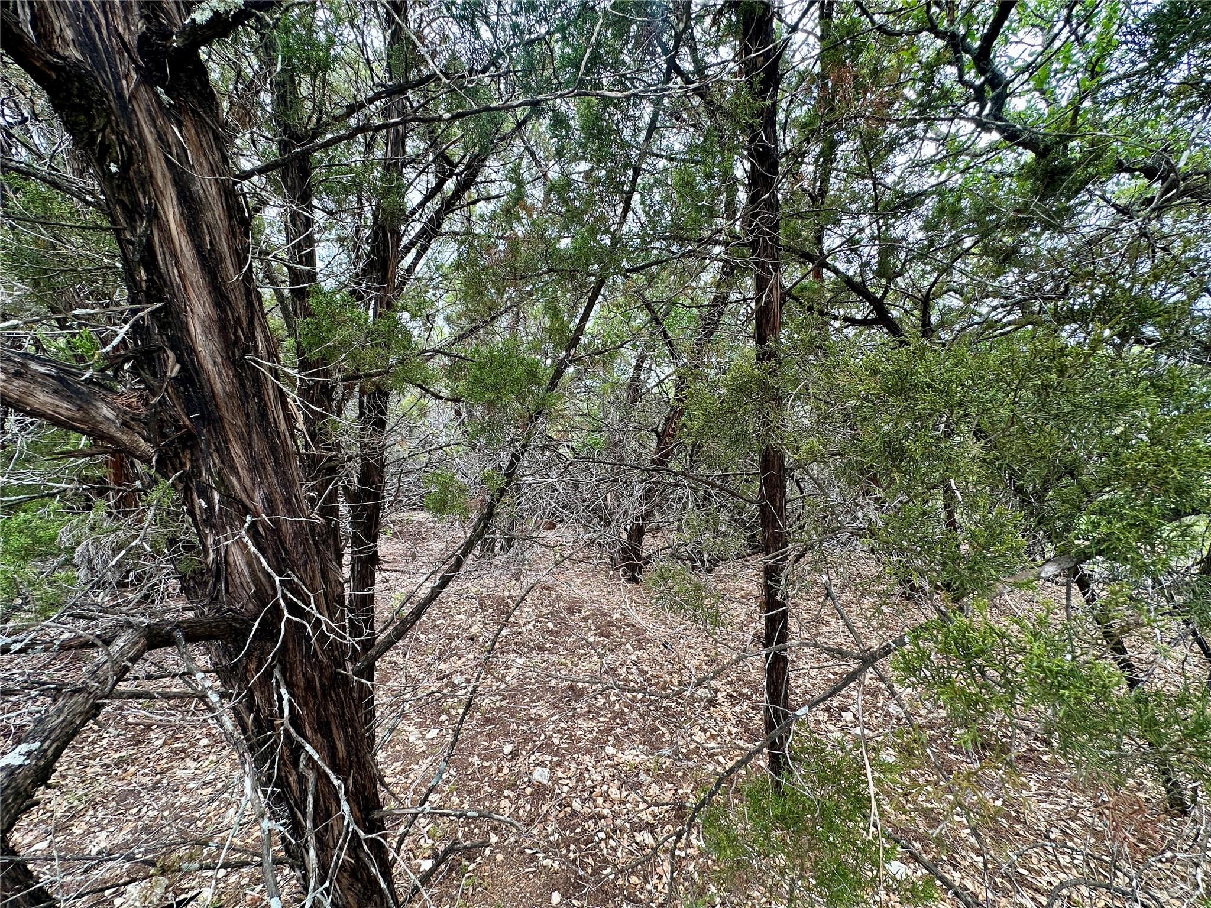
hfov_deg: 102.1
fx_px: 490
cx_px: 606
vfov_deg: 85.7
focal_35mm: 14
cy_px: 454
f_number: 2.2
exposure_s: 1/121
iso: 40
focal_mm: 2.22
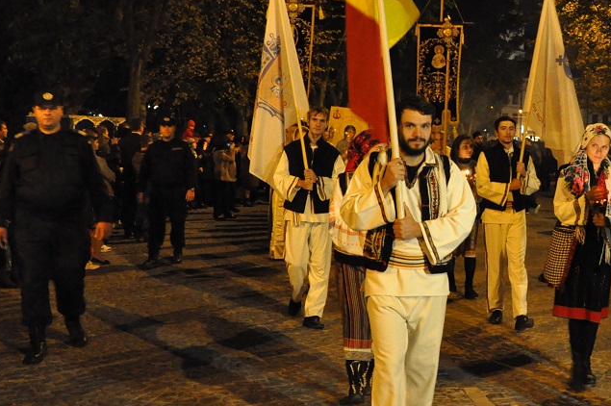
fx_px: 865
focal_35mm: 51
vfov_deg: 26.3
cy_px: 135
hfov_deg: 37.3
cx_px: 501
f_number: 4.5
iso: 3200
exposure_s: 1/20
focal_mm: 18
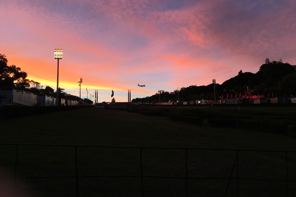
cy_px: 86
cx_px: 150
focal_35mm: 31
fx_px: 255
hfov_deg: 60.3
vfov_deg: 42.2
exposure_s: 1/100
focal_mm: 4.15
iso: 32
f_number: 2.2
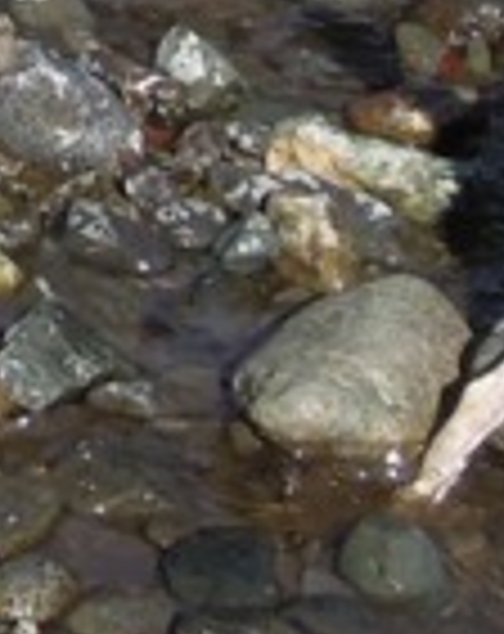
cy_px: -791
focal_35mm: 243
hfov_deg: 5.9
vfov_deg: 7.5
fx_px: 4551
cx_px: -954
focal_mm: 6.3
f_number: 4.5
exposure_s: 1/1250
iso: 160
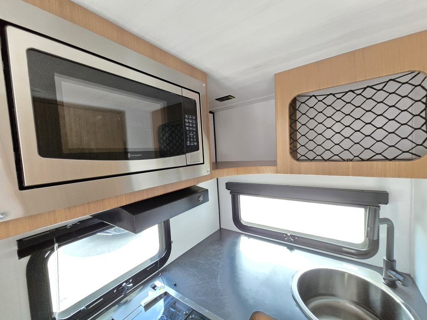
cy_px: 160
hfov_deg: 106.2
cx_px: 214
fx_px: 160
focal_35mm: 13
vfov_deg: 89.9
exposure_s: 1/60
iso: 1250
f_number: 2.2
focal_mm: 2.2
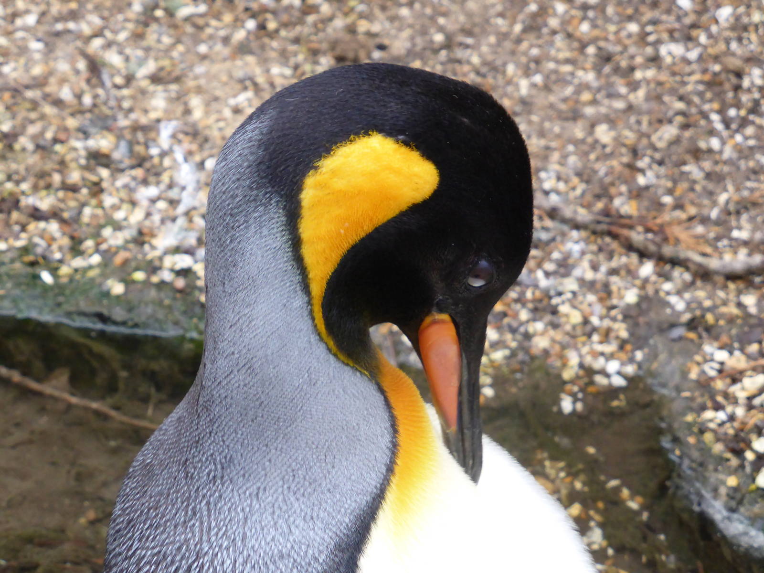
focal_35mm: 134
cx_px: 382
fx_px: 2957
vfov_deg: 11.1
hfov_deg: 14.7
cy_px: 286
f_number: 5.4
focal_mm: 21.8
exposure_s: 1/80
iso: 400
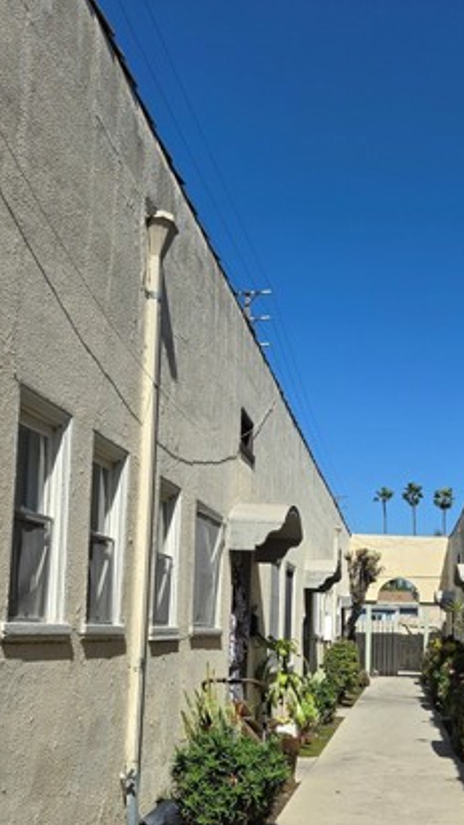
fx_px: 854
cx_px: 366
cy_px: 566
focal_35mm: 39
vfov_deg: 50.5
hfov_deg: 29.8
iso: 25
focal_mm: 5.4
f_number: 1.8
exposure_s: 1/2517
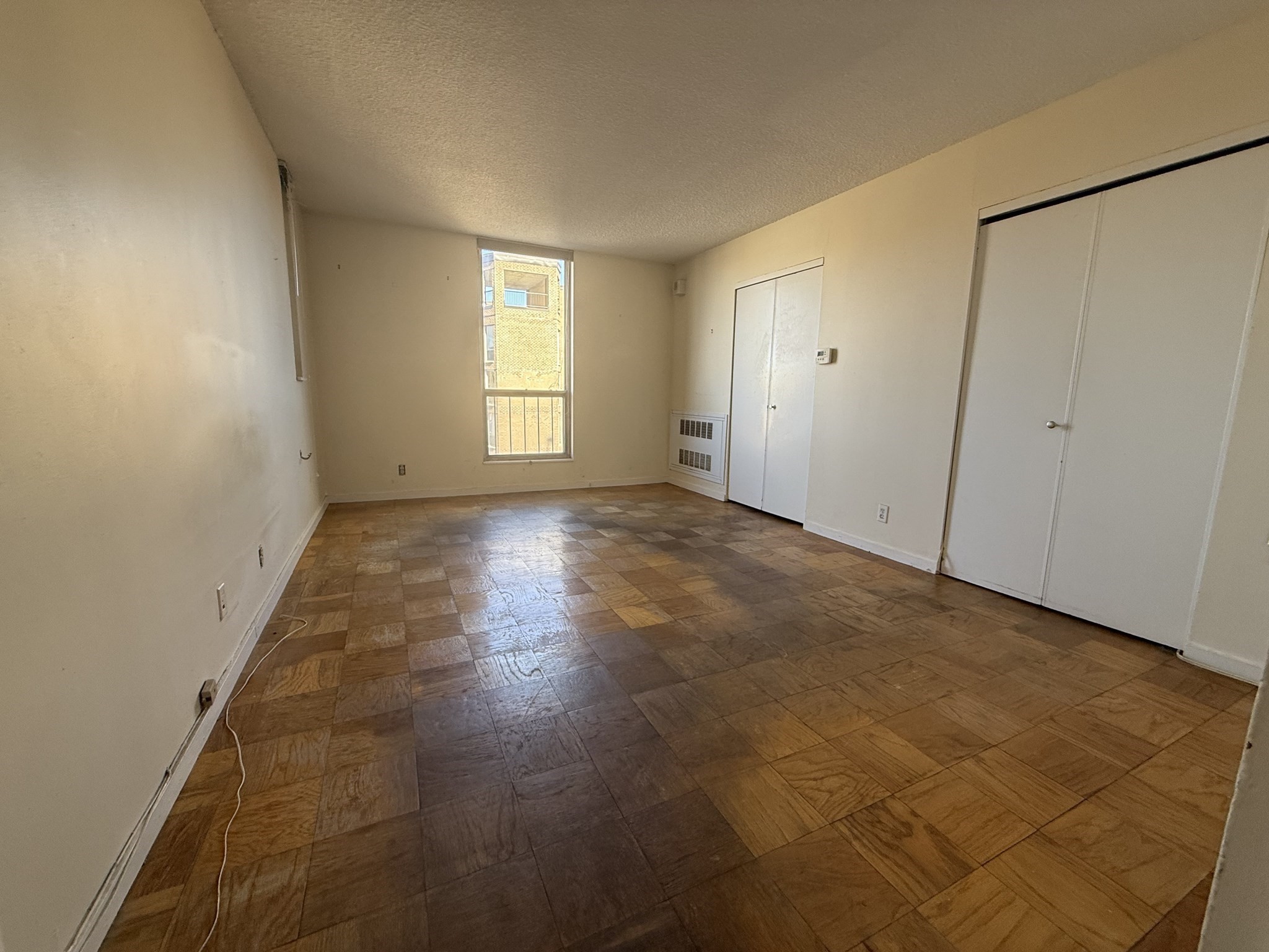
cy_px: 476
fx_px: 513
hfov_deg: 102.1
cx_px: 634
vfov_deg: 85.7
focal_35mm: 14
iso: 80
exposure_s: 1/99
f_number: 2.2
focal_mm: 2.22
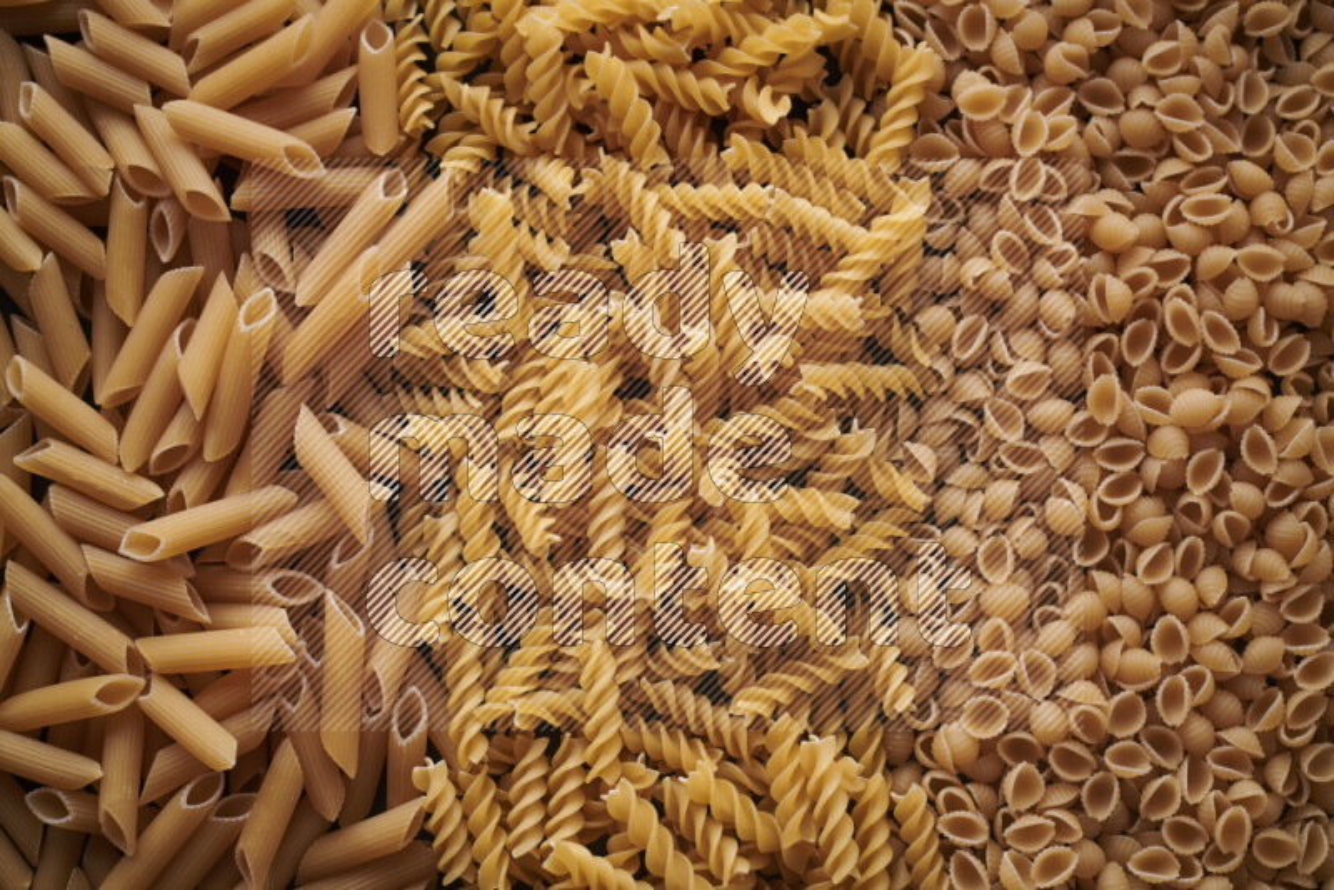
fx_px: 1853
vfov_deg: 27.0
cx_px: 667
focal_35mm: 50
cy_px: 445
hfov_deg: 39.6
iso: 160
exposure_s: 1/100
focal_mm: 50
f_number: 8
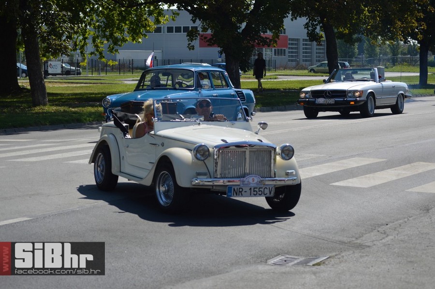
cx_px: 218
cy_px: 144
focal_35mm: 102
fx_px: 1232
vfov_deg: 13.4
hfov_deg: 20.0
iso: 100
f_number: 5.6
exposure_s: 1/800
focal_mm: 68
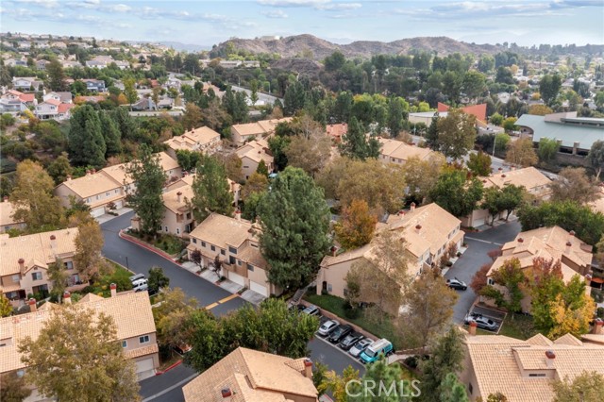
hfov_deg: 65.5
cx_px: 302
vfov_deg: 46.4
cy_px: 201
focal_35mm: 28
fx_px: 470
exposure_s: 1/60
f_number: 2.8
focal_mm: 10.26
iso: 100
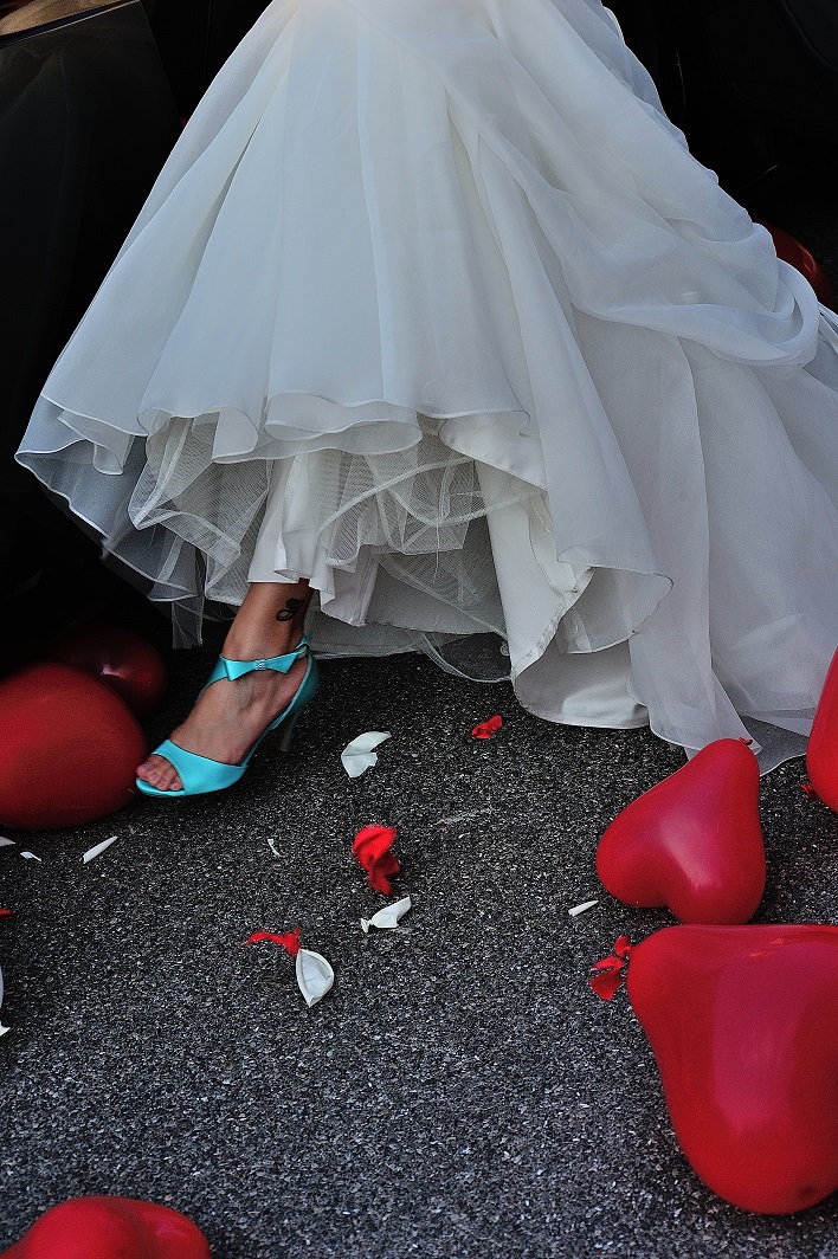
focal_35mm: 70
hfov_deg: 19.4
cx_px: 419
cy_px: 630
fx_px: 2447
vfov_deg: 28.9
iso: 400
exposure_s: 1/500
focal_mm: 70
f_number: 8
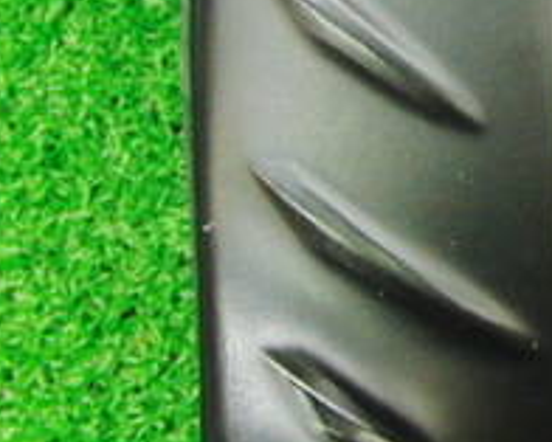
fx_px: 1929
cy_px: -113
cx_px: 586
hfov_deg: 15.9
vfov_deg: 12.7
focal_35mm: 118
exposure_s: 1/20
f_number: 3.6
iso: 400
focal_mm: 6.42
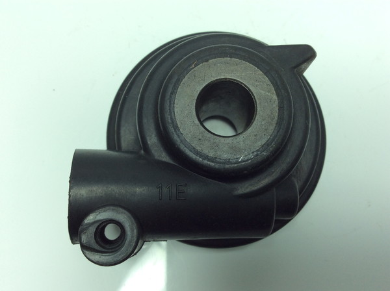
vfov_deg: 44.0
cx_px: 195
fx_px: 360
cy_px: 146
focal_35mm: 32
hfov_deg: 56.9
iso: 32
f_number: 2.4
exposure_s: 1/262
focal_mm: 3.3
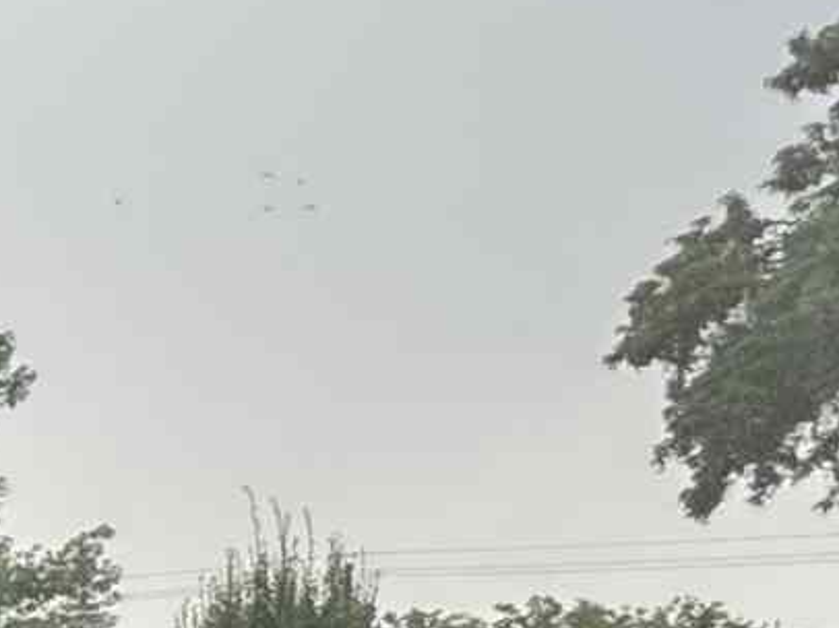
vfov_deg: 12.8
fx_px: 2568
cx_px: -2033
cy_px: 1097
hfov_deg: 9.8
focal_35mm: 106
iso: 40
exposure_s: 1/150
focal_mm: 2.22
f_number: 2.2
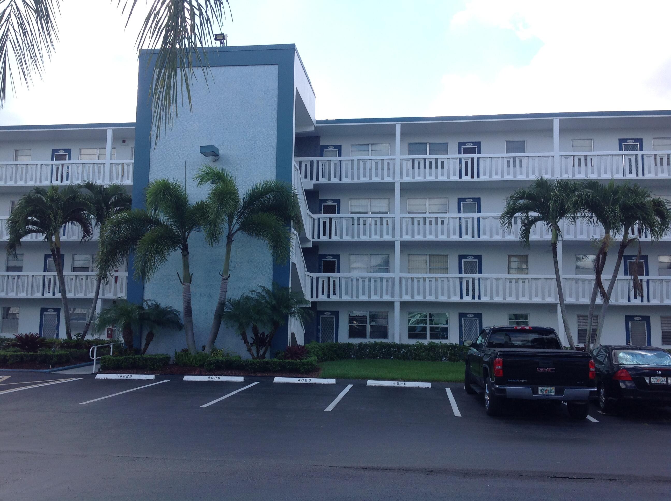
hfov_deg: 52.7
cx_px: 336
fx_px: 677
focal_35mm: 35
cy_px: 250
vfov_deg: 40.6
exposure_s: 1/775
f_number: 2.4
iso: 50
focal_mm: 4.28
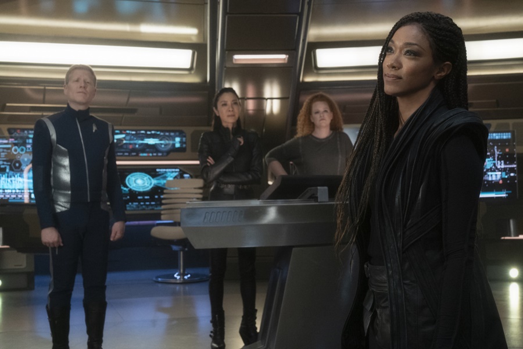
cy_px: 174
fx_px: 741
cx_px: 262
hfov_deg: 38.9
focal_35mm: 51
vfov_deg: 26.5
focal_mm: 51
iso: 10000
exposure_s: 1/160
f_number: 8
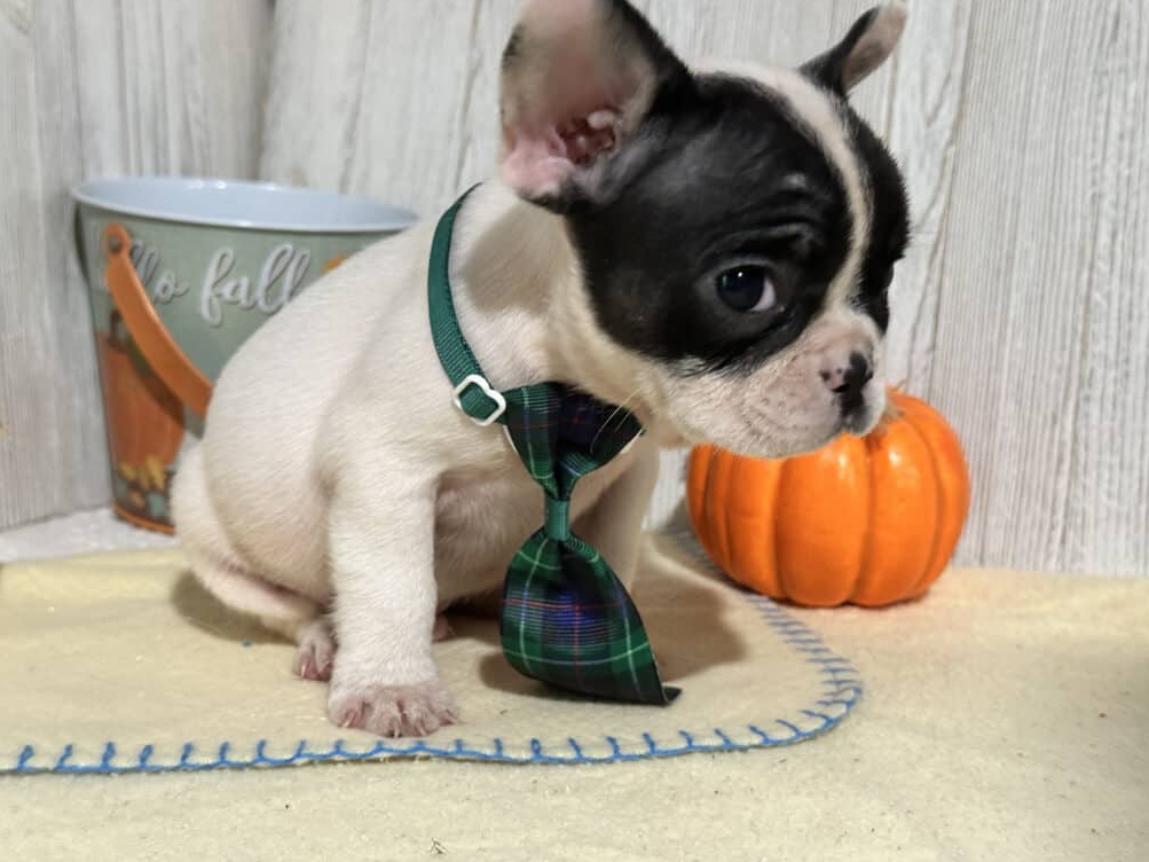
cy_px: 424
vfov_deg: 29.7
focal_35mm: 49
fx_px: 1626
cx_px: 567
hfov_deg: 38.9
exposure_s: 1/40
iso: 500
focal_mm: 6.86
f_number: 1.78
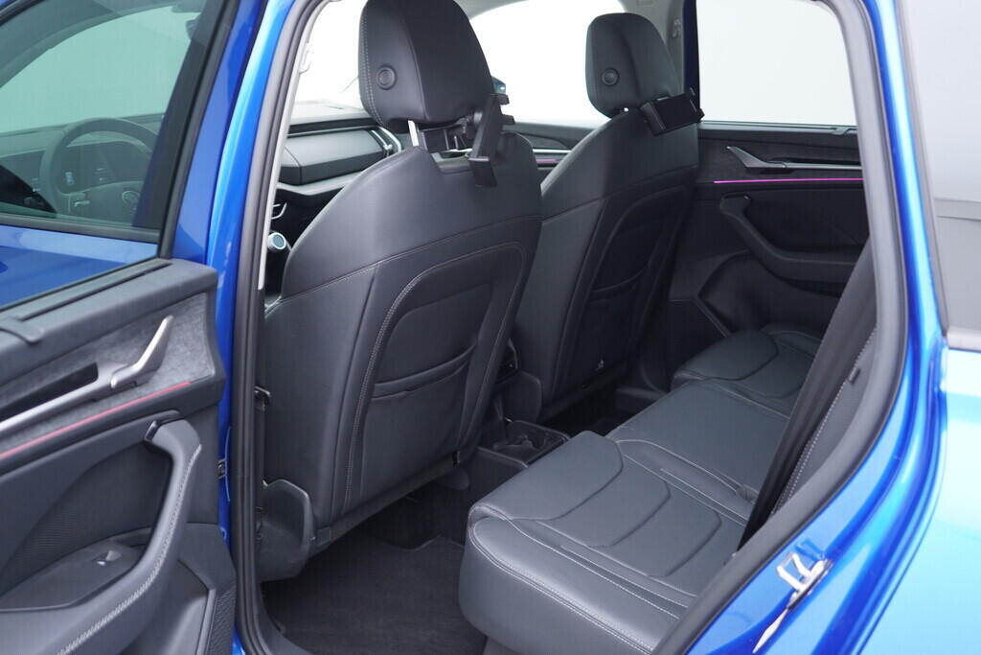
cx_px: 490
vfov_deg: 36.9
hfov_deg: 53.1
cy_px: 328
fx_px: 981
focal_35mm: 36
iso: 400
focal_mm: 24
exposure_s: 1/40
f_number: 2.8
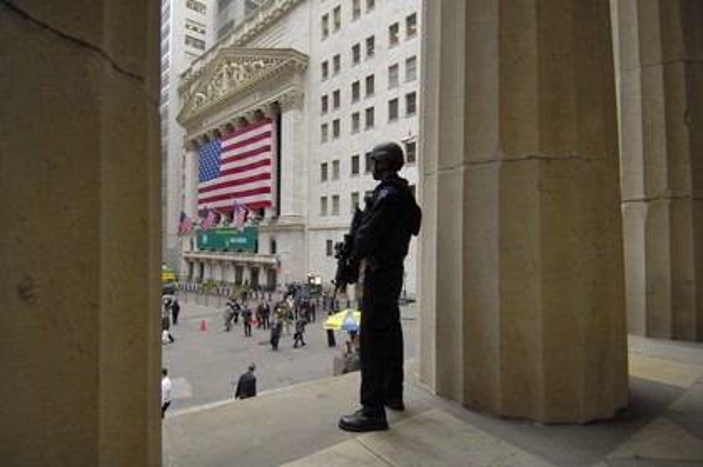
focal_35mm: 18
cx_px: 352
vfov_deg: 67.3
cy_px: 234
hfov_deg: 90.0
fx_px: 351
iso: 200
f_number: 4.5
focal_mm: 12
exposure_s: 1/80
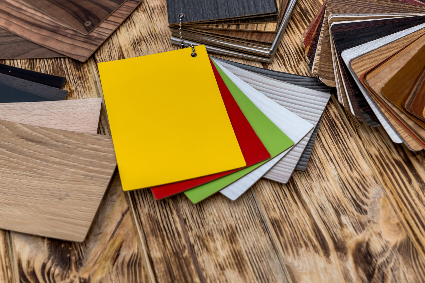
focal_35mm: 58
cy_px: 115
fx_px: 685
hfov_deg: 34.5
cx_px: 206
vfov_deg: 23.4
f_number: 5.6
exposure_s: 1/100
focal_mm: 48
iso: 500
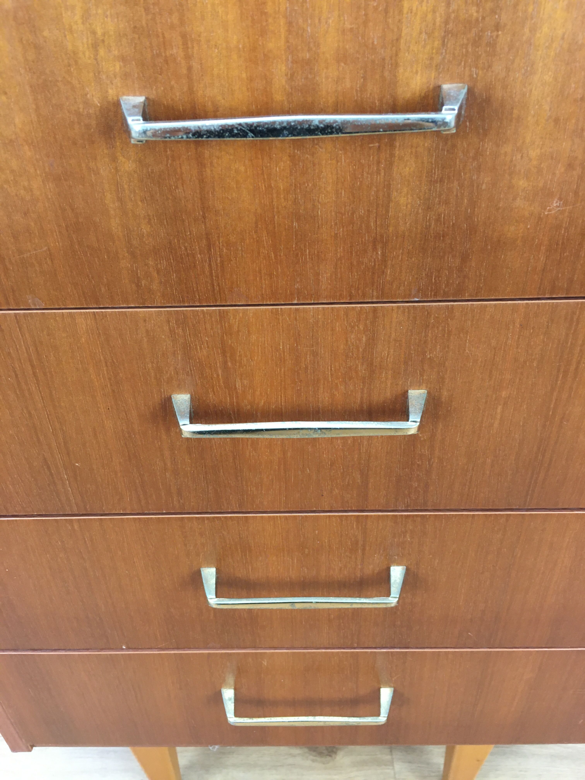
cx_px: 292
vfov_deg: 61.7
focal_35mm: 29
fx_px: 653
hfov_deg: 48.2
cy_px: 390
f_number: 2.2
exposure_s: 1/33
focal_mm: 4.15
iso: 125
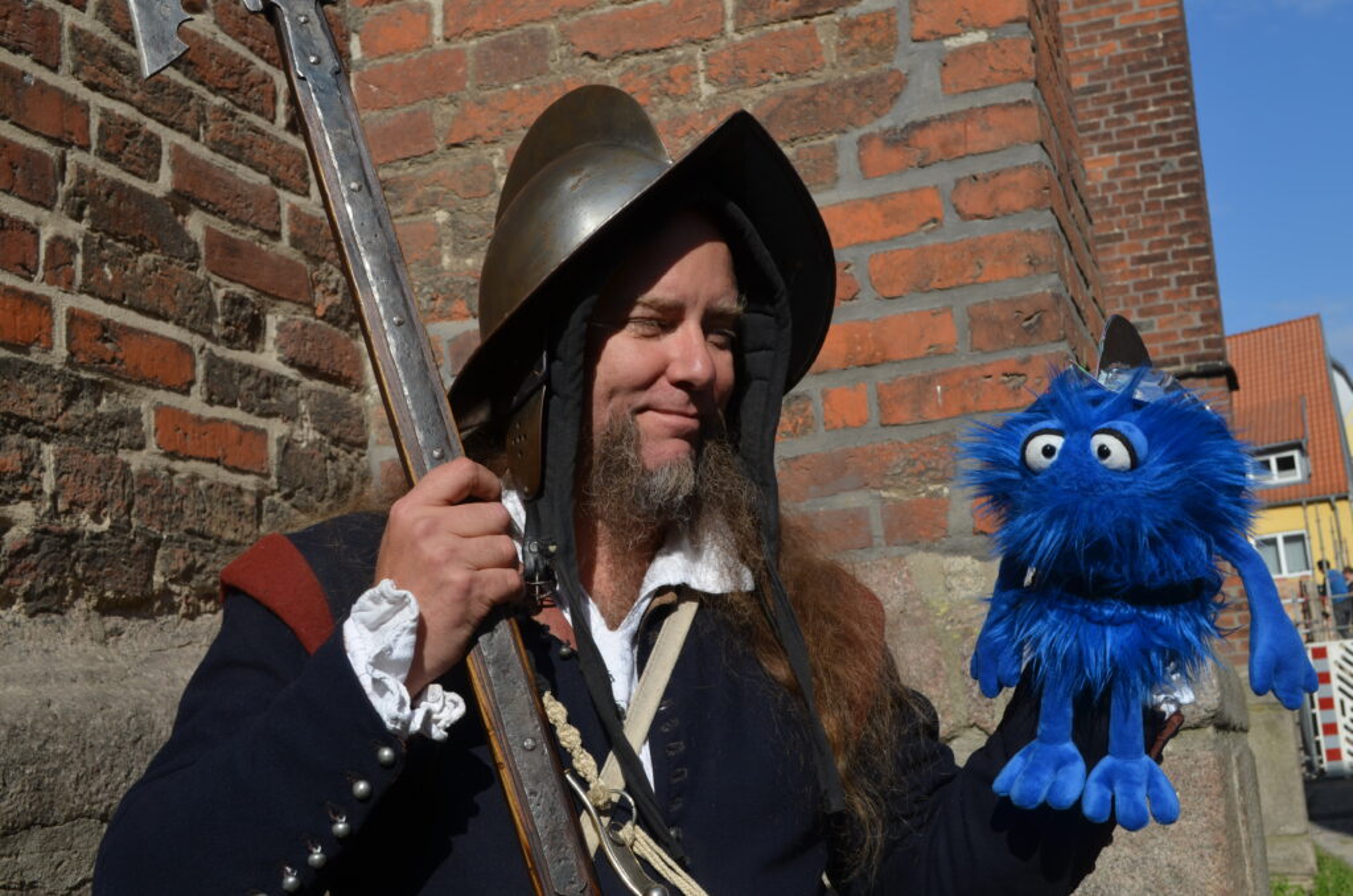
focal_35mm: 45
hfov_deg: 43.7
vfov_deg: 29.7
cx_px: 676
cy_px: 448
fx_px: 1688
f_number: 8
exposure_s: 1/250
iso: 100
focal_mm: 30
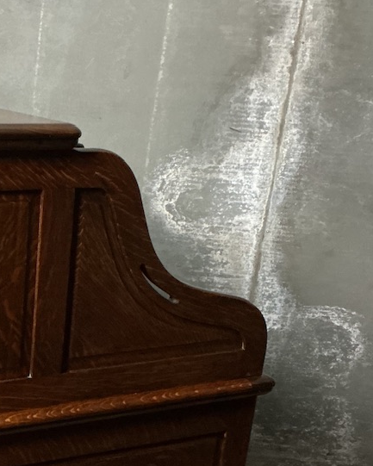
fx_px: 924
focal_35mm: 67
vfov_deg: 27.1
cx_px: 2
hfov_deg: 22.0
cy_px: 436
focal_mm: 3
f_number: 1.8
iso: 320
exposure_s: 1/25
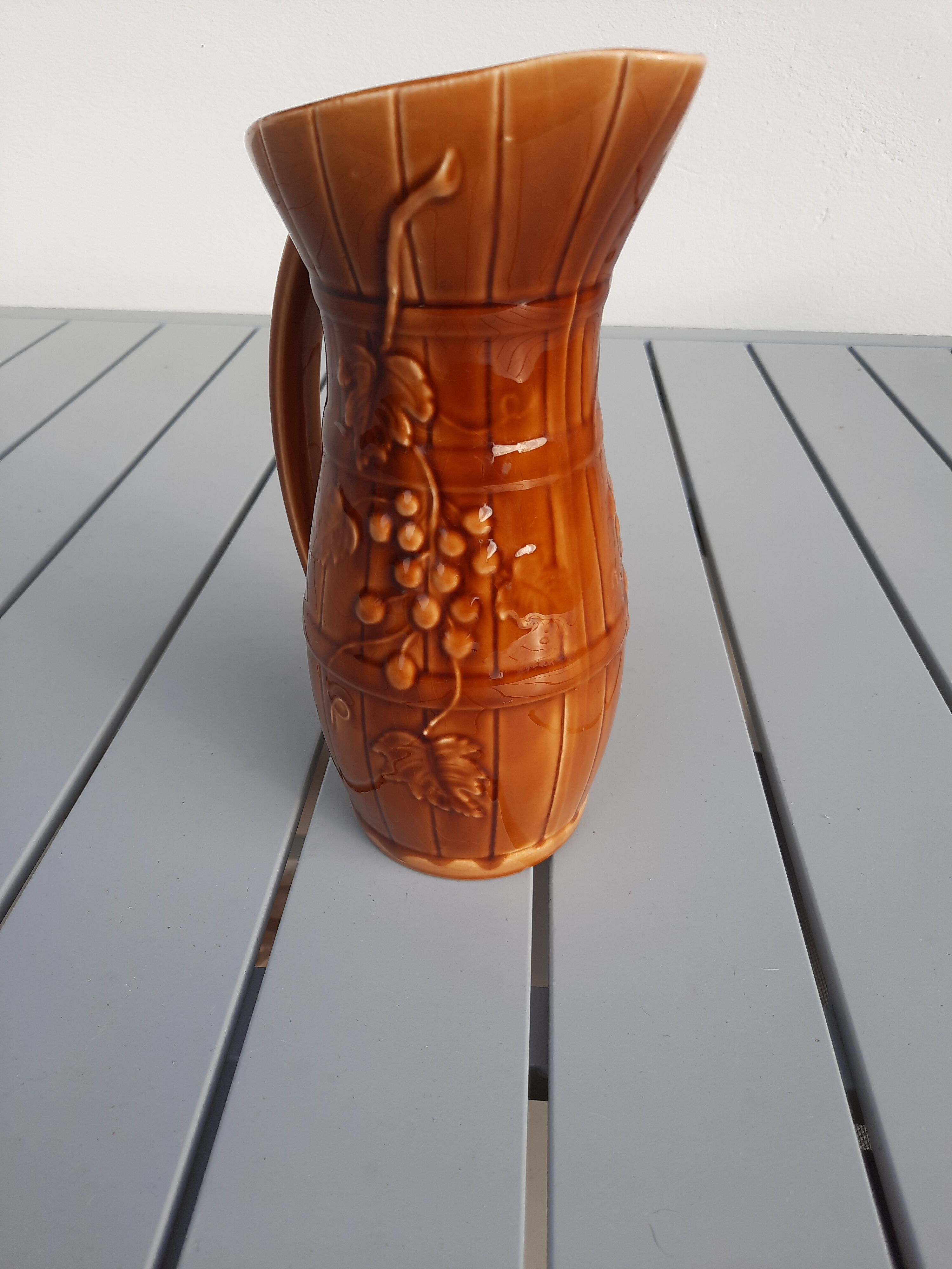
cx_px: 476
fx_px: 917
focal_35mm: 25
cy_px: 634
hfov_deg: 54.9
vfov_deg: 69.4
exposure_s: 1/267
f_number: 2
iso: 32
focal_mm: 4.6
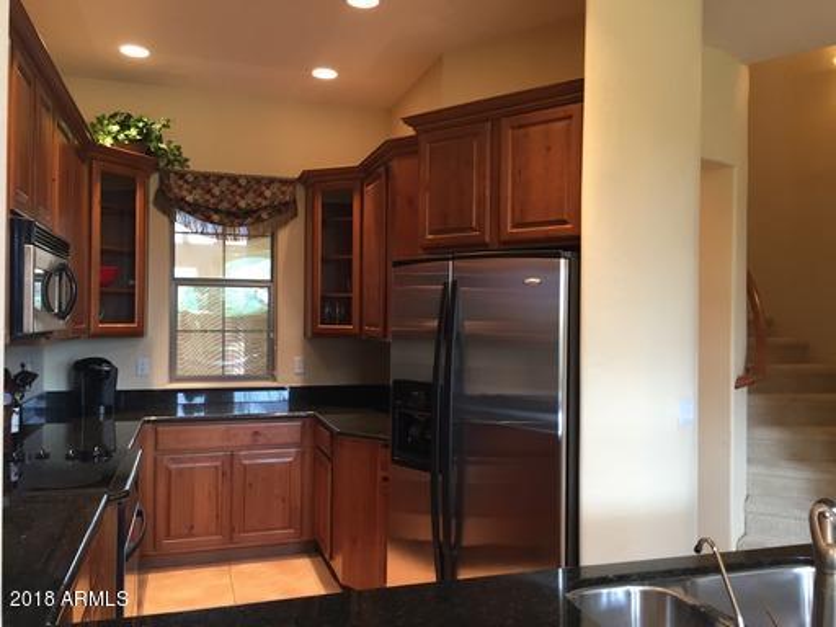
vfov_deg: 48.2
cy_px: 314
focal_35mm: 29
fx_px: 700
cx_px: 418
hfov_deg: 61.7
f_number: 2.2
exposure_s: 1/30
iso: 80
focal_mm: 4.15
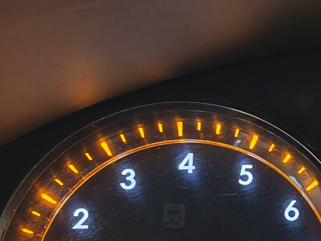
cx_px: 467
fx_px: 1020
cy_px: 231
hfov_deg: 16.5
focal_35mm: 110
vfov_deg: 13.3
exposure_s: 1/50
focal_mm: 6.12
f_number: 1.9
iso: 2000
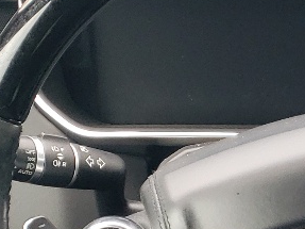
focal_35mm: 145
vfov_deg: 9.6
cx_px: 566
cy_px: 453
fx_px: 1277
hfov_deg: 12.4
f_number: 1.5
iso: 51
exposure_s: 1/120
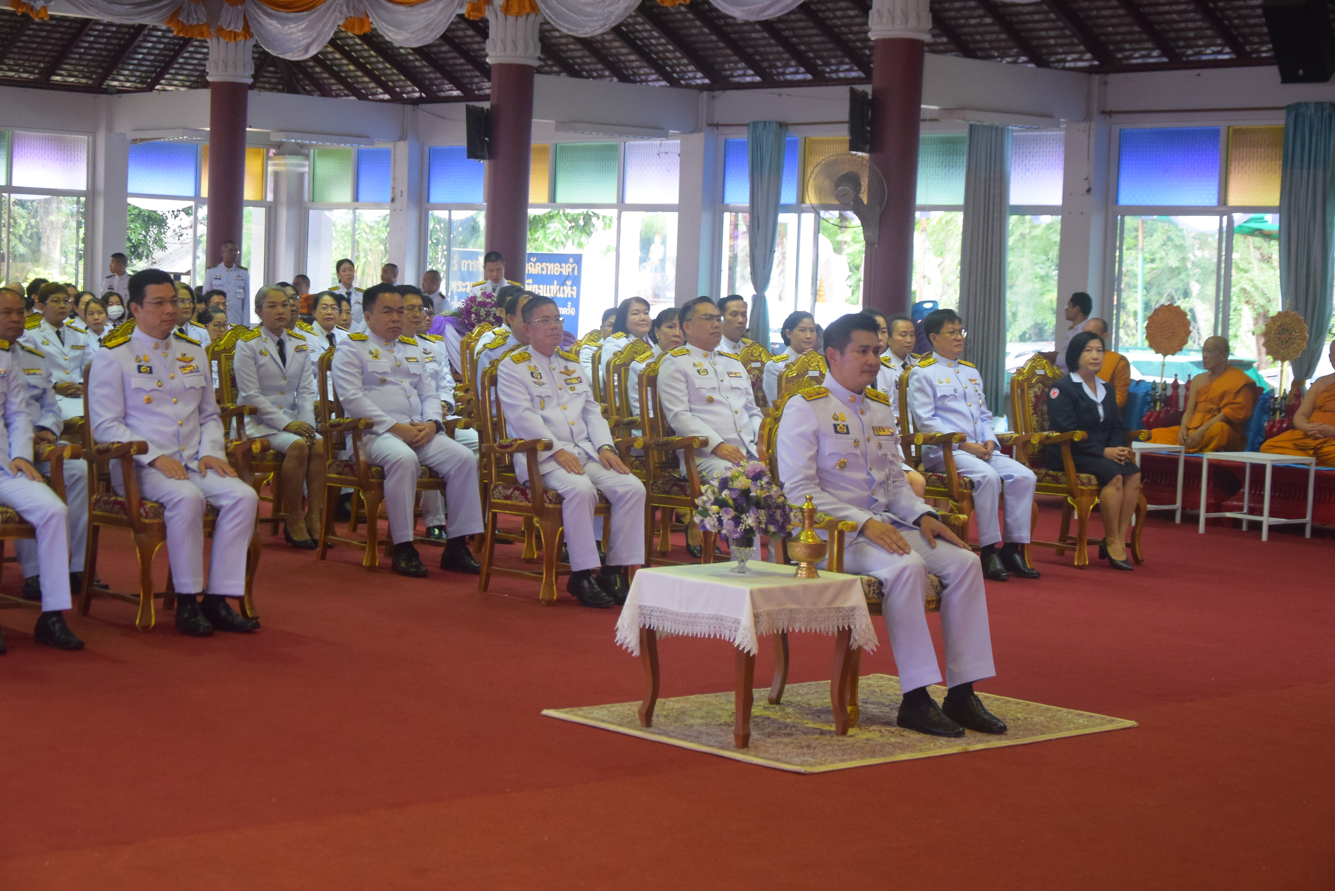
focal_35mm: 68
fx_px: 2504
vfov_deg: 20.2
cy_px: 446
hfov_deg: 29.9
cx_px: 668
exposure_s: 1/50
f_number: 4.8
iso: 2000
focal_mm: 45
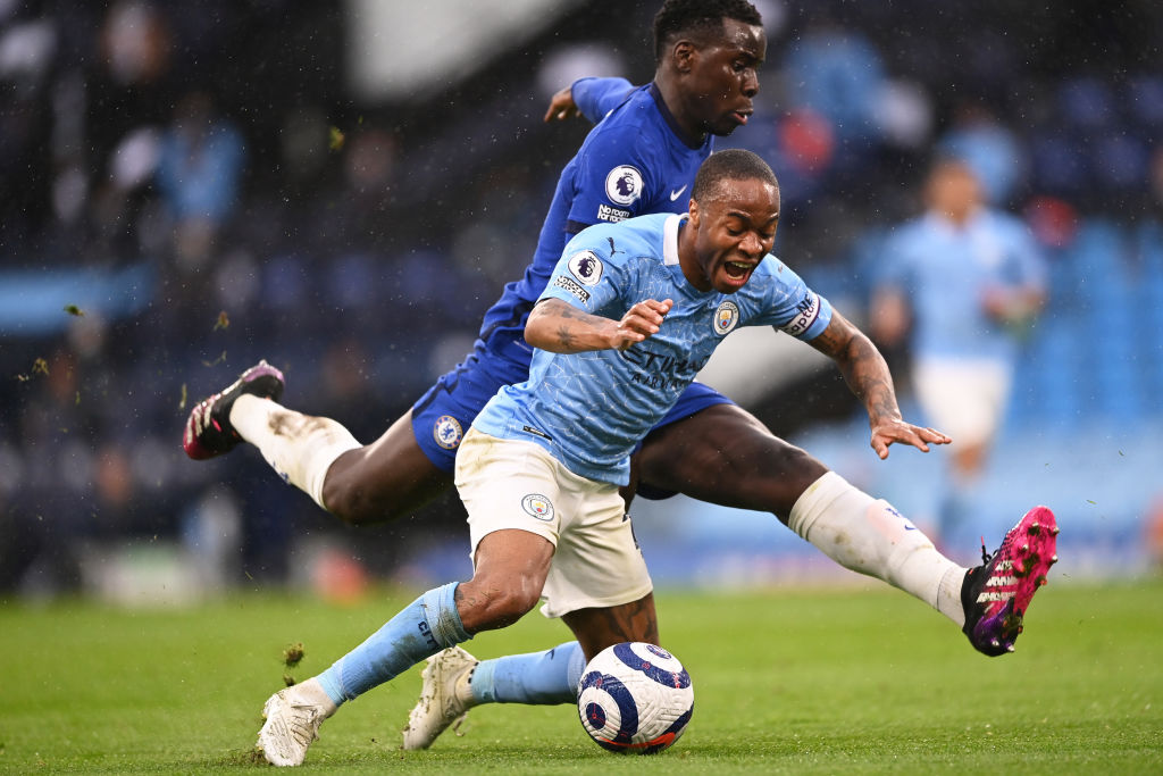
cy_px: 388
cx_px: 582
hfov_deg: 5.2
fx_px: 12923
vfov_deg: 3.4
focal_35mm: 400
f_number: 2.8
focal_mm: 400
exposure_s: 1/2000
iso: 2000
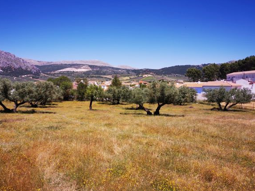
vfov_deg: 42.9
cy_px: 100
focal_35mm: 33
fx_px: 243
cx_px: 118
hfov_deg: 55.3
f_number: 1.8
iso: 50
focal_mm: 5.58
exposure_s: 1/2165
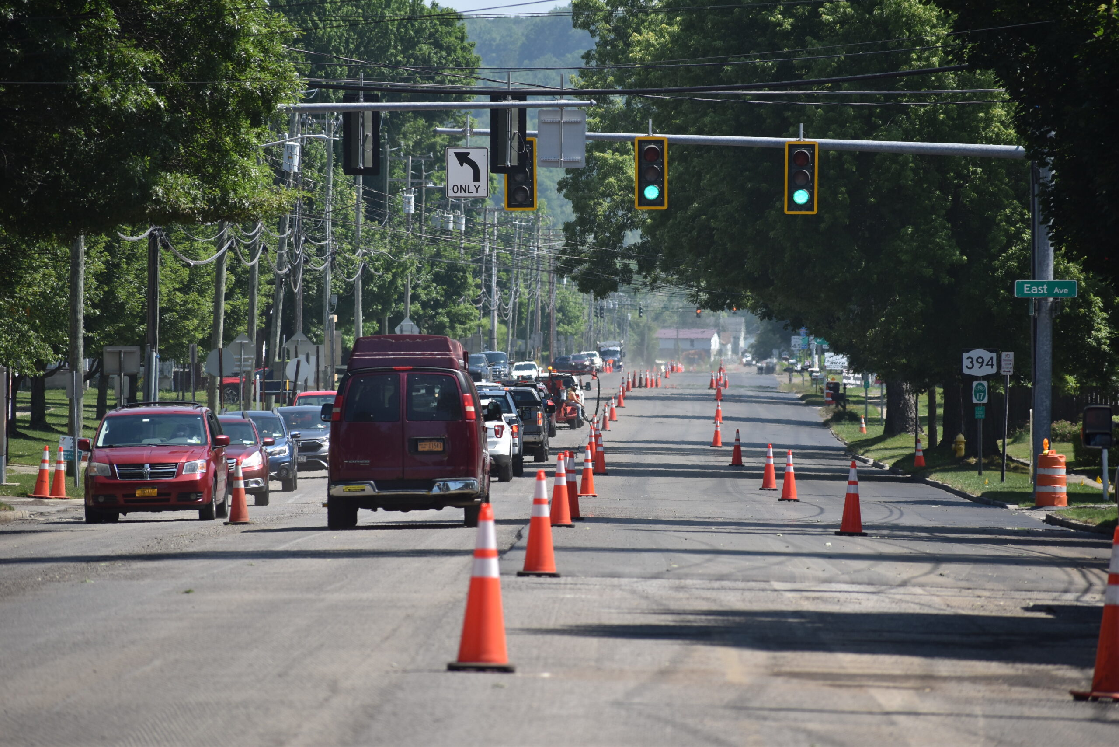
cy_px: 374
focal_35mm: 315
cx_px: 560
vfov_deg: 4.4
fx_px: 9793
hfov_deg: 6.5
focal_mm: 210
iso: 250
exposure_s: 1/1000
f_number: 5.6
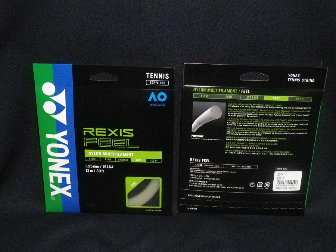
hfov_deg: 38.9
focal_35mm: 49
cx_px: 168
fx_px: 476
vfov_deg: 29.7
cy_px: 126
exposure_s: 1/60
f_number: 4.2
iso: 800
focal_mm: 8.7
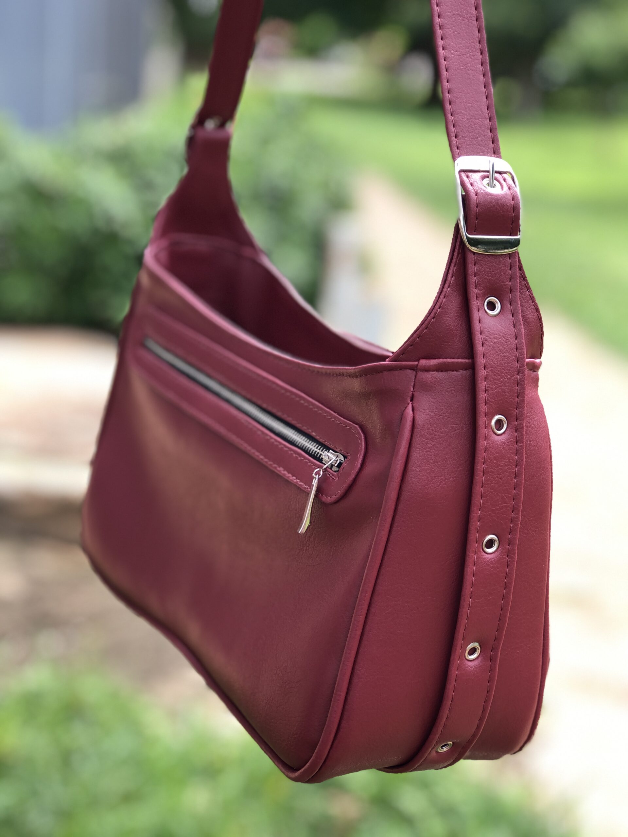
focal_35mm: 57
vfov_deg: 33.8
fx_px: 1379
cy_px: 418
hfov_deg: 25.7
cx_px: 314
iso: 20
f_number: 2.8
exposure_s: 1/120
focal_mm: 6.6
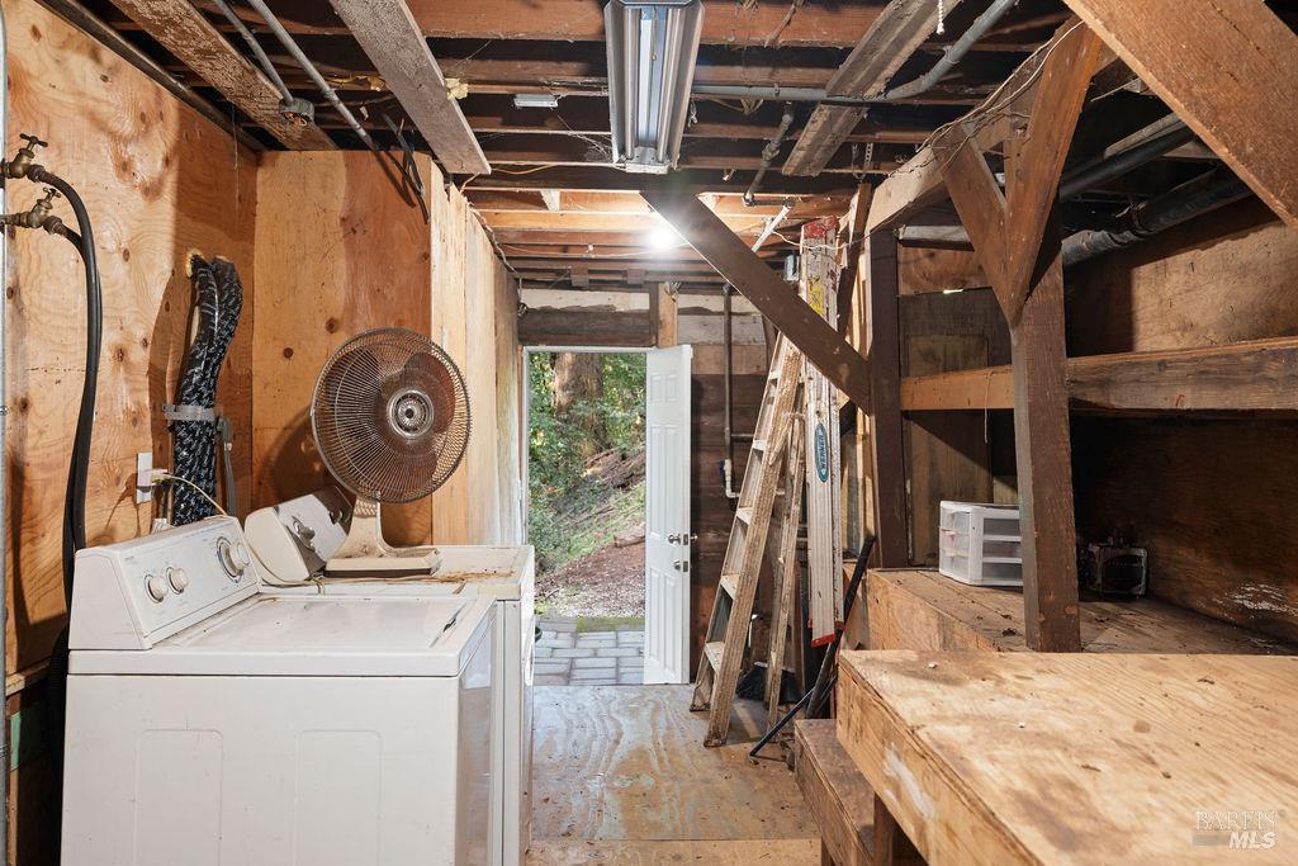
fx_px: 1082
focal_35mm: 30
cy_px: 433
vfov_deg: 43.6
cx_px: 649
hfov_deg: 61.9
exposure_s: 1.6
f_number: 7.1
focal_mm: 30
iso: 400
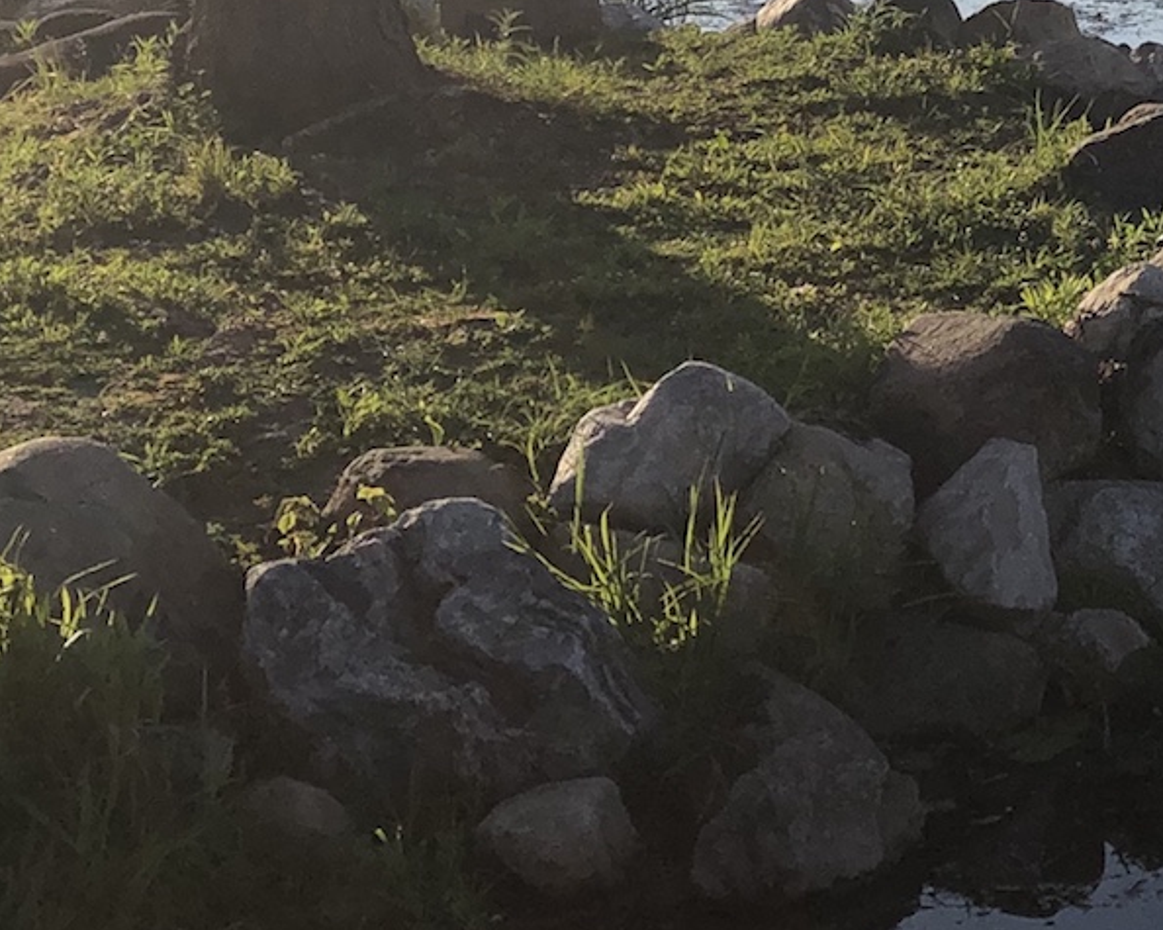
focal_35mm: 92
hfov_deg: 18.9
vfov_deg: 16.1
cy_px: -182
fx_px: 3166
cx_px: 1629
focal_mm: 3.99
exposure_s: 1/3040
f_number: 1.8
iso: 20
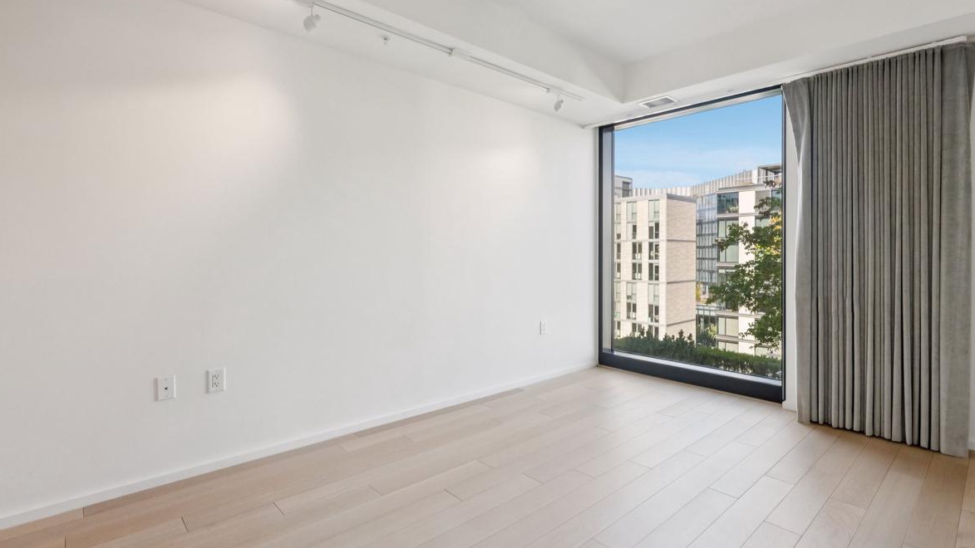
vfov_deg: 61.0
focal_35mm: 18
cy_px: 255
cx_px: 567
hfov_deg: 91.9
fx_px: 465
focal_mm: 14
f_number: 7.1
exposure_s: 1/250
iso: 400
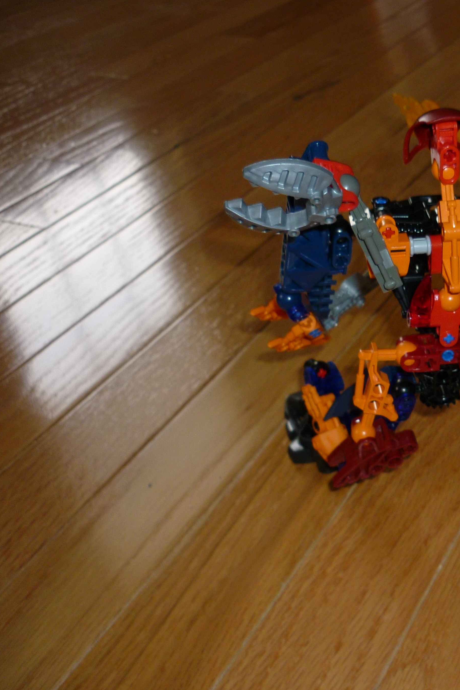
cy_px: 345
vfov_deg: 42.7
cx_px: 440
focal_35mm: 46
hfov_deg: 27.8
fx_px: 881
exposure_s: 1/30
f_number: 2.8
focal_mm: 5.5
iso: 100
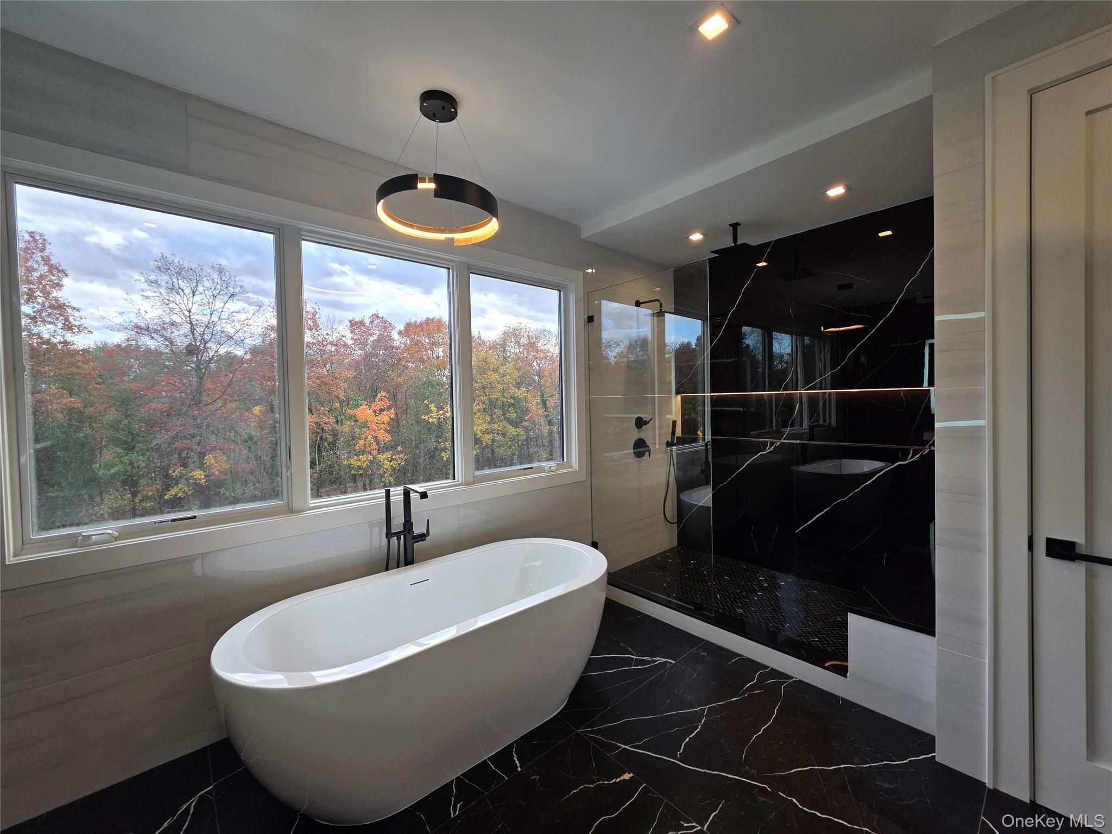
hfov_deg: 106.2
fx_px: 418
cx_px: 556
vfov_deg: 89.9
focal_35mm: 13
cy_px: 417
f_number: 1.9
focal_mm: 2.2
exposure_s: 1/120
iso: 40
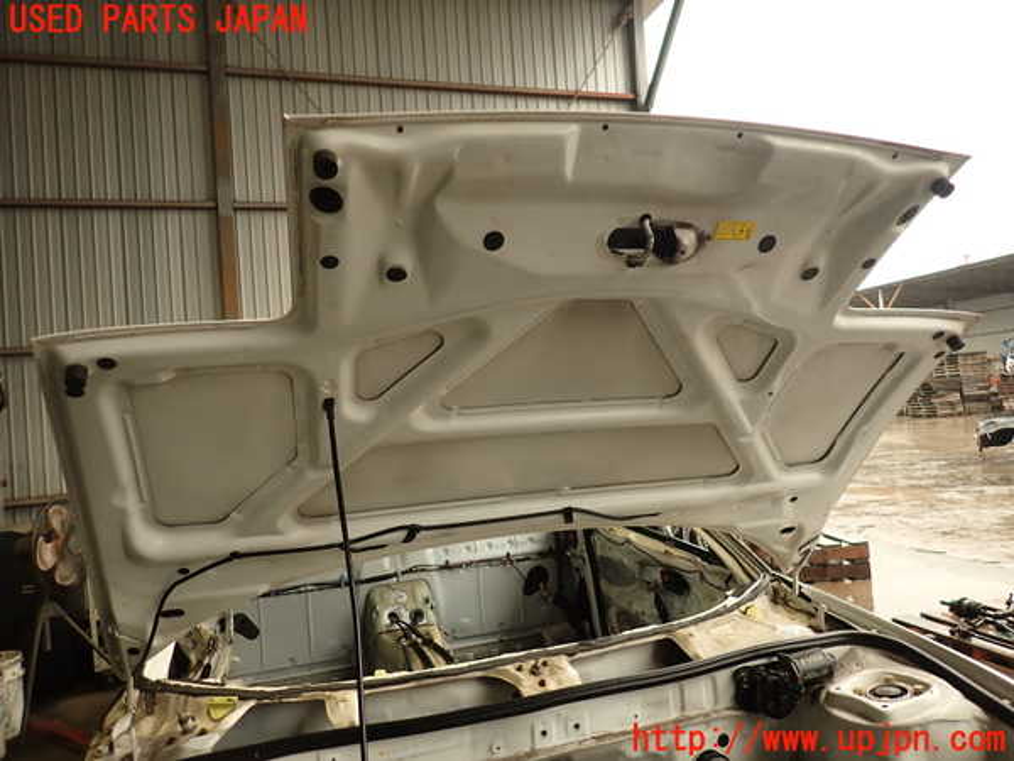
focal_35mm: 25
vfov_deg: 54.9
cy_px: 380
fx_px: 732
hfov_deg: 69.4
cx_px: 507
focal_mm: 4.5
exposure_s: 1/60
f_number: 2
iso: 125
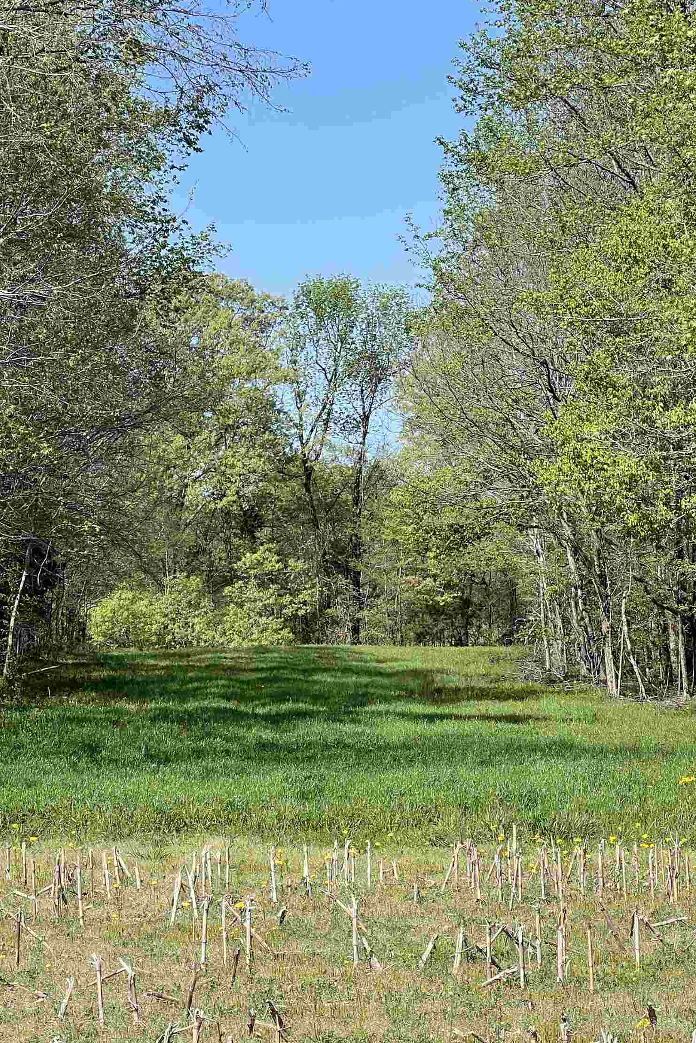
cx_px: 278
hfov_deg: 12.3
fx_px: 3218
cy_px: 518
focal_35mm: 111
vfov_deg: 18.4
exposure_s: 1/433
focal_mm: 9
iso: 32
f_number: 2.8
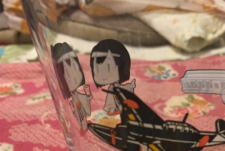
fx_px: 381
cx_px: 165
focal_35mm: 61
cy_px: 145
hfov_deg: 32.3
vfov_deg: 21.6
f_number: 2.2
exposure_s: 1/30
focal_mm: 4.15
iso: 160
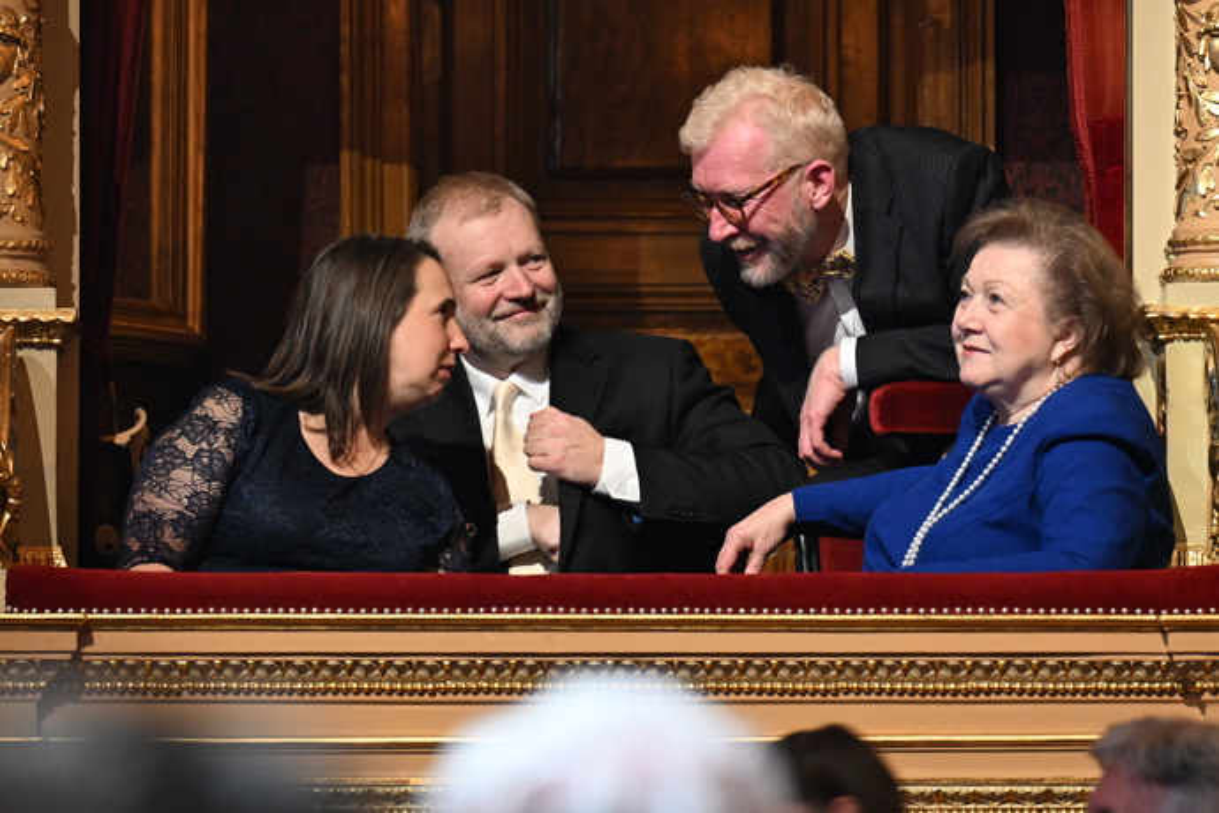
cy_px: 406
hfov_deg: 6.9
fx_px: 10158
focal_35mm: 300
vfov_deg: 4.6
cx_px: 610
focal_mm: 200
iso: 2500
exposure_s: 1/40
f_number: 3.5
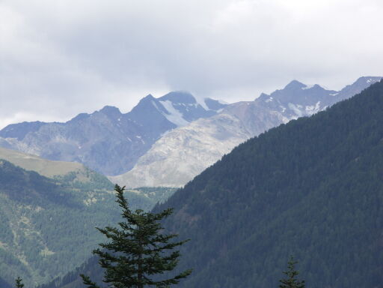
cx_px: 192
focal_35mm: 200
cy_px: 144
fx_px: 2213
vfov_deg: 7.4
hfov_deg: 9.9
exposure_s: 1/250
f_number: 4.5
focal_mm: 50.8
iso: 50
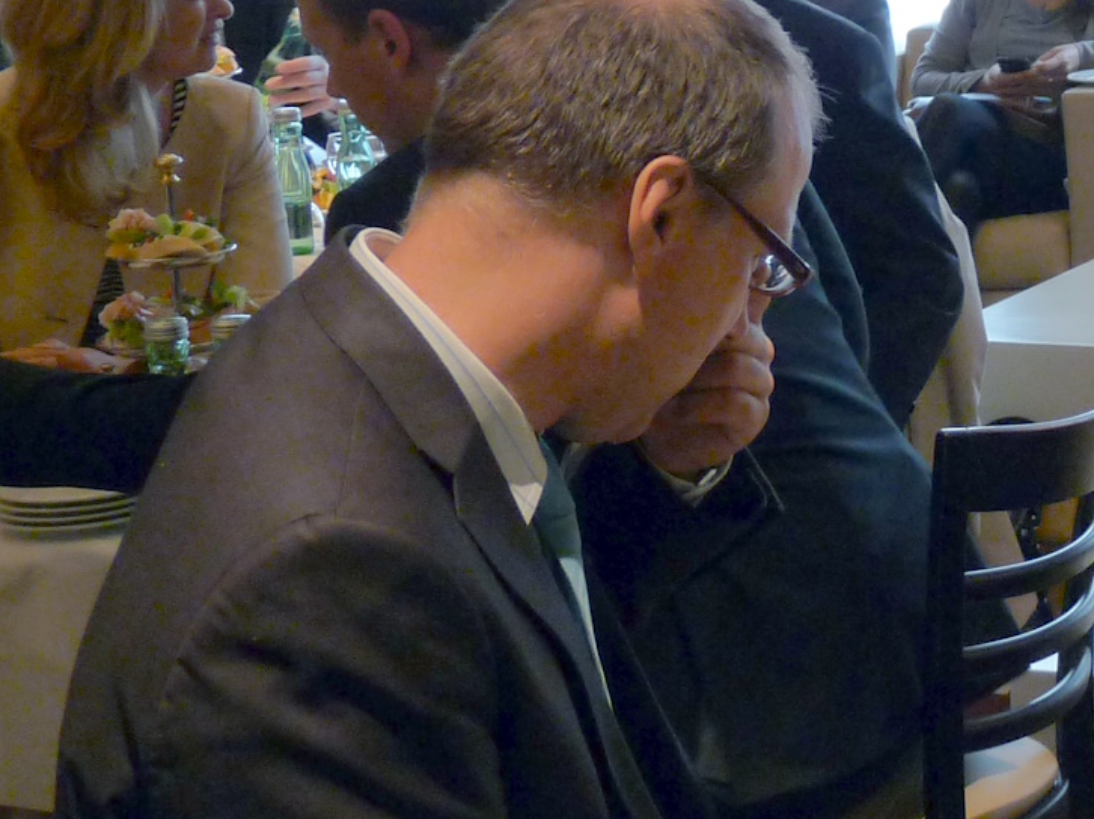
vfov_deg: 13.0
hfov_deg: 16.5
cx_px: 1406
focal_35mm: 113
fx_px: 3570
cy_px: 129
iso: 200
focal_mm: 7.3
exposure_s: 1/30
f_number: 3
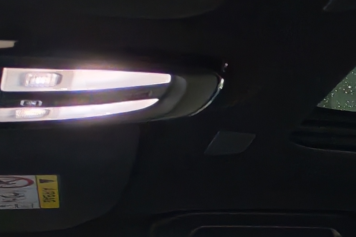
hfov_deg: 11.9
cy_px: 458
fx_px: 1483
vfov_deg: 8.7
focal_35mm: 150
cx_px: 763
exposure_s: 1/100
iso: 1222
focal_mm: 6.12
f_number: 1.9
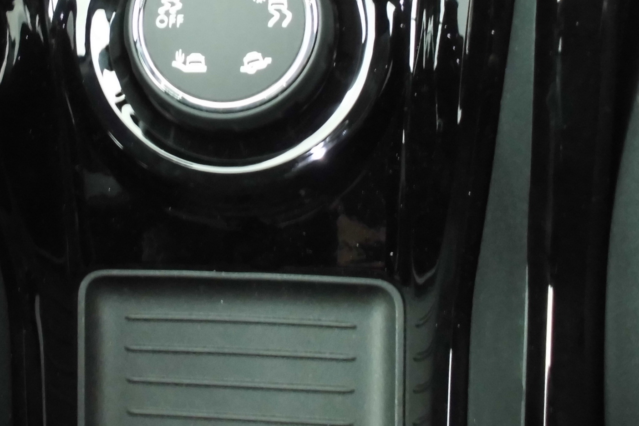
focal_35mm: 55
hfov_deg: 35.2
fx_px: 976
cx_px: 134
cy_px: 7
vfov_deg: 23.6
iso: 400
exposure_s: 1/15
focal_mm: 5.3
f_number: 3.7
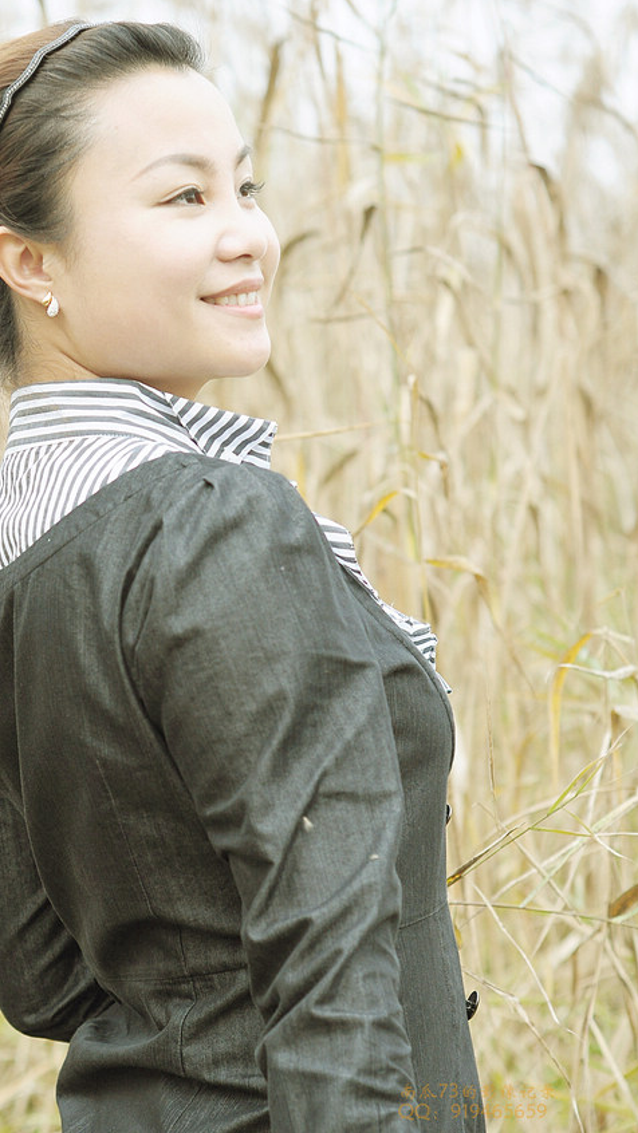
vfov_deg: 22.5
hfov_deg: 12.7
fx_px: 2857
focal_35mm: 95
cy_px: 587
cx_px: 198
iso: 400
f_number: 4
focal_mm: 50
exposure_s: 1/400
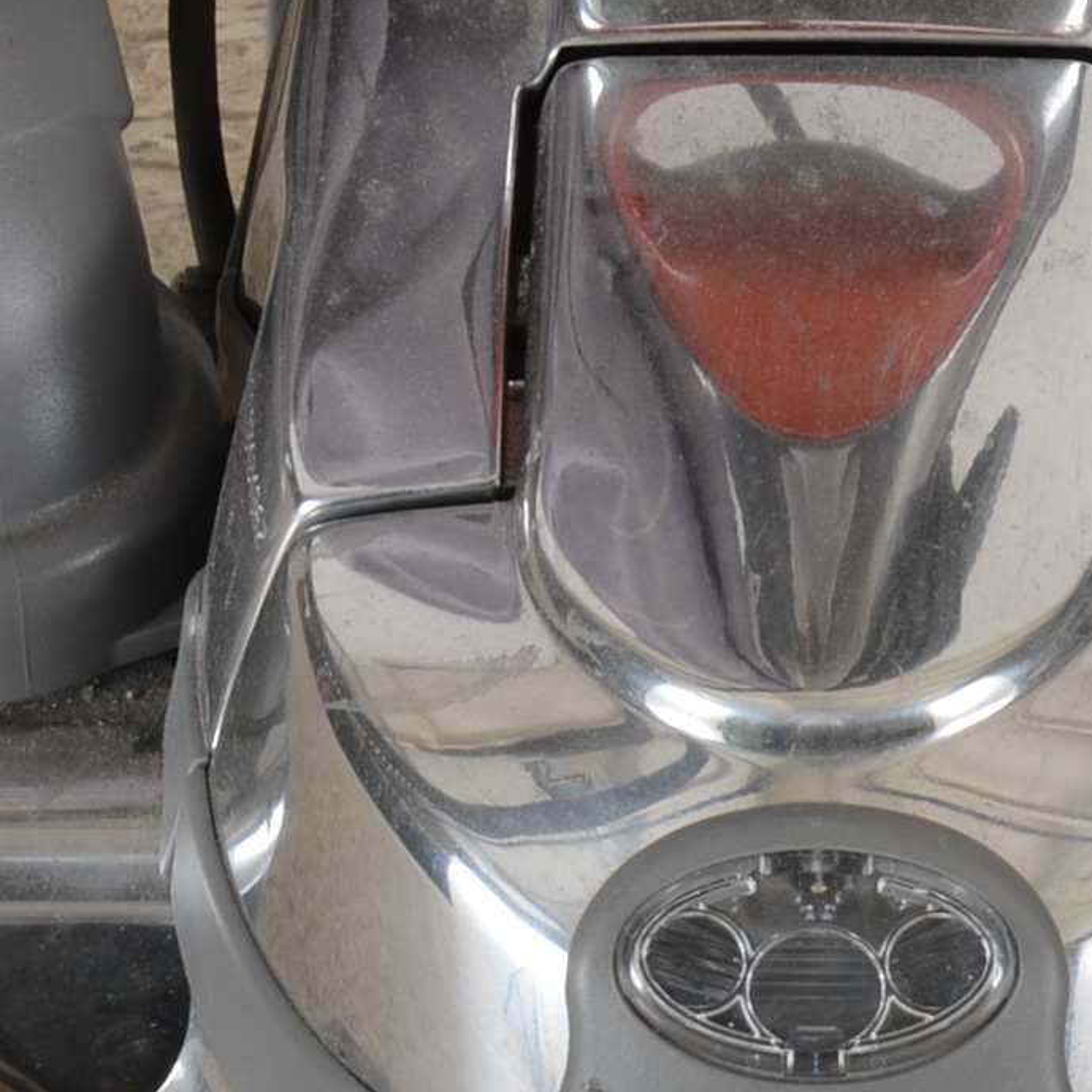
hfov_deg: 4.5
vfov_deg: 4.5
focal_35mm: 387
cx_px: 735
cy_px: 954
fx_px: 13795
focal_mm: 85
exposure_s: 1/80
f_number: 14
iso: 125
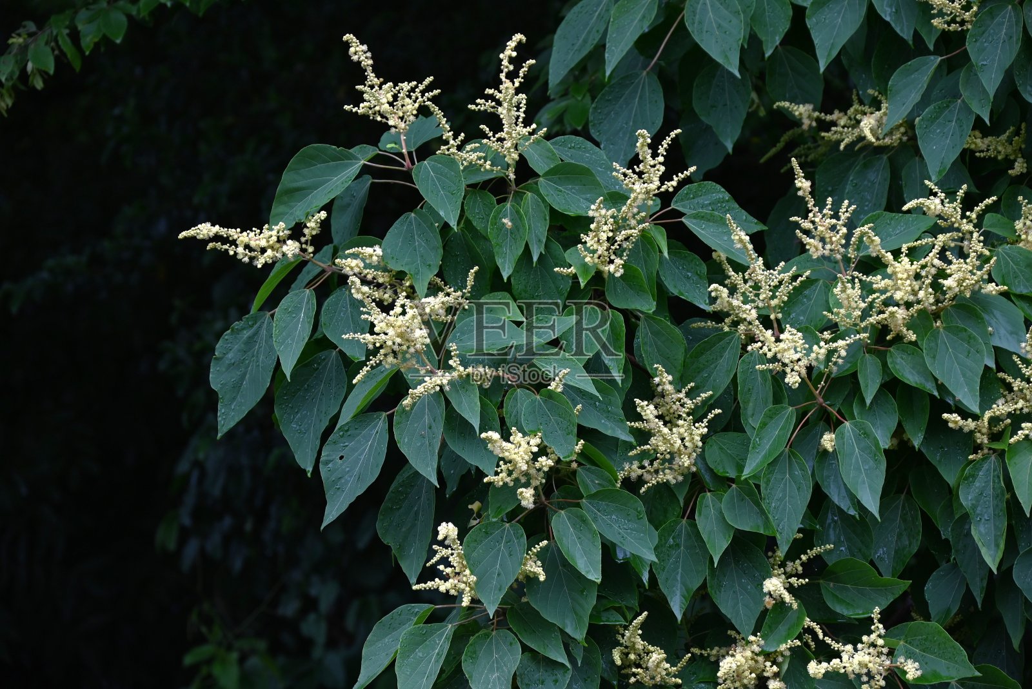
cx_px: 516
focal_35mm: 140
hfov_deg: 14.6
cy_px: 344
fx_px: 4015
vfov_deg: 9.8
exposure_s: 1/320
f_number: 7.1
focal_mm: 140
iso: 640
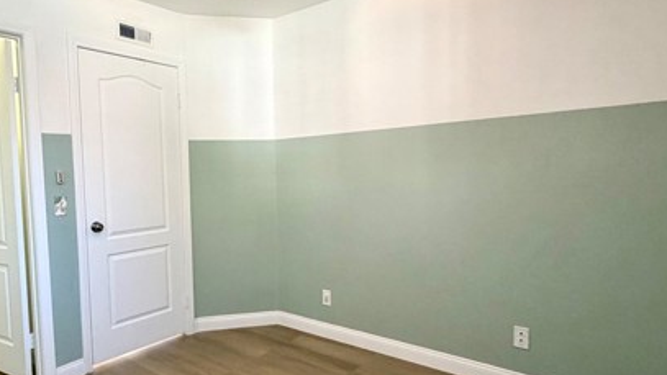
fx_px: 424
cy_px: 198
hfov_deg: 75.1
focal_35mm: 24
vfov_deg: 47.7
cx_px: 254
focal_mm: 2.22
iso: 250
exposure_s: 1/60
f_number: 2.2
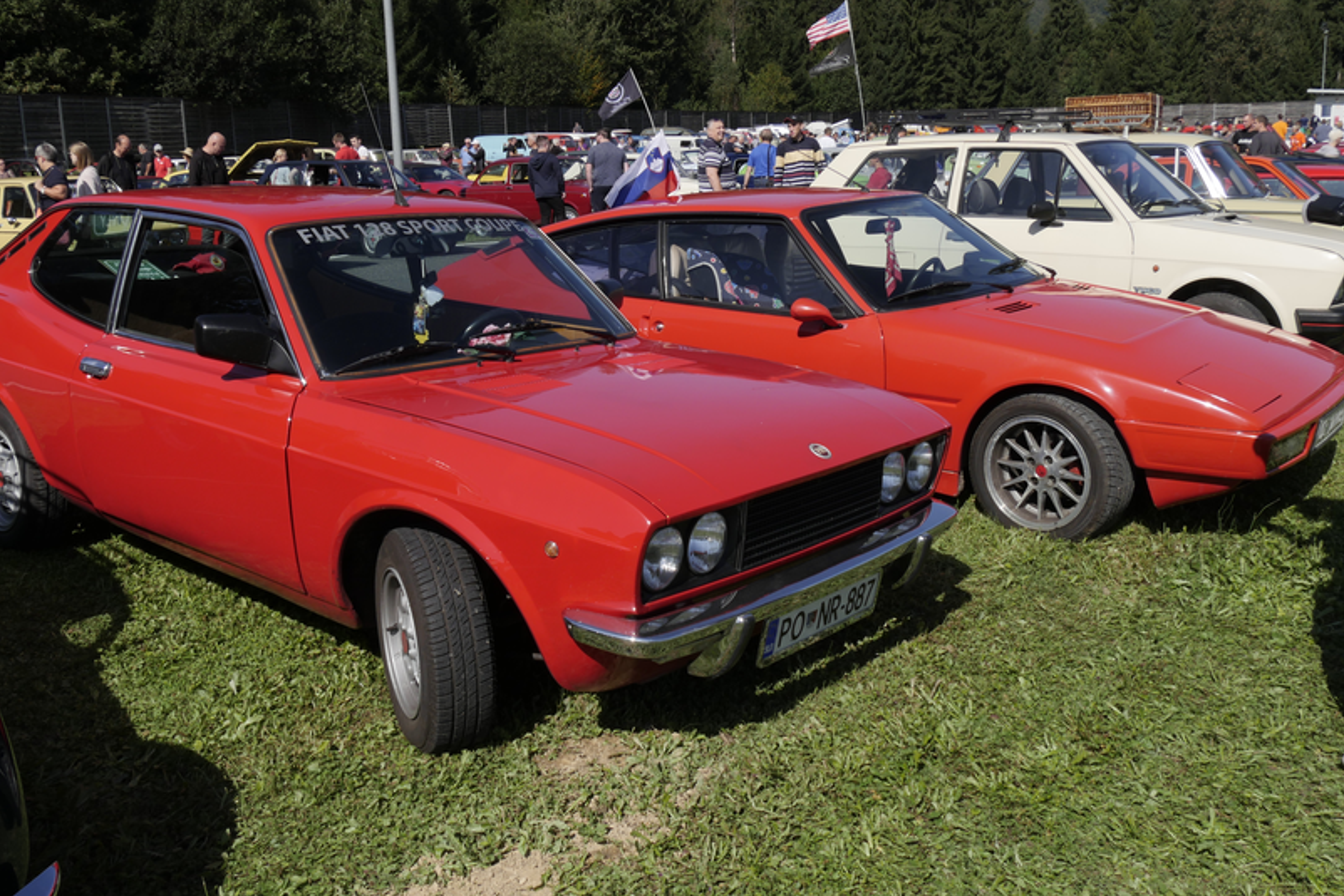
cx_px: 590
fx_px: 1269
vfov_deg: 38.9
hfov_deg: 55.6
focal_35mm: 34
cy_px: 428
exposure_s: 1/640
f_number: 8
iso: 200
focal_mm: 14
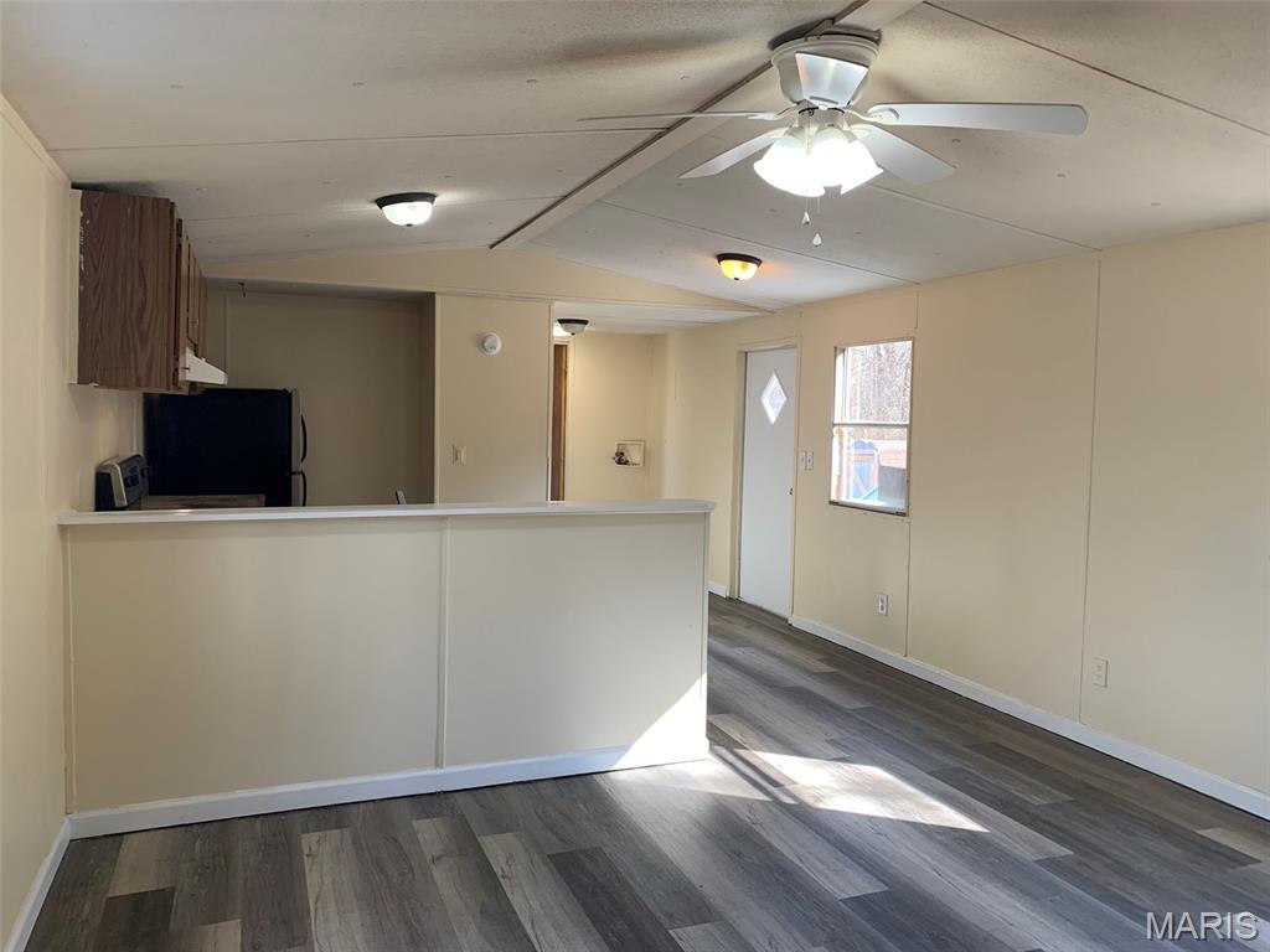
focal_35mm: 26
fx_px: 954
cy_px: 476
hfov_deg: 67.3
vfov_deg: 53.1
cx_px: 635
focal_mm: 4.25
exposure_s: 1/120
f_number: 1.8
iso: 50
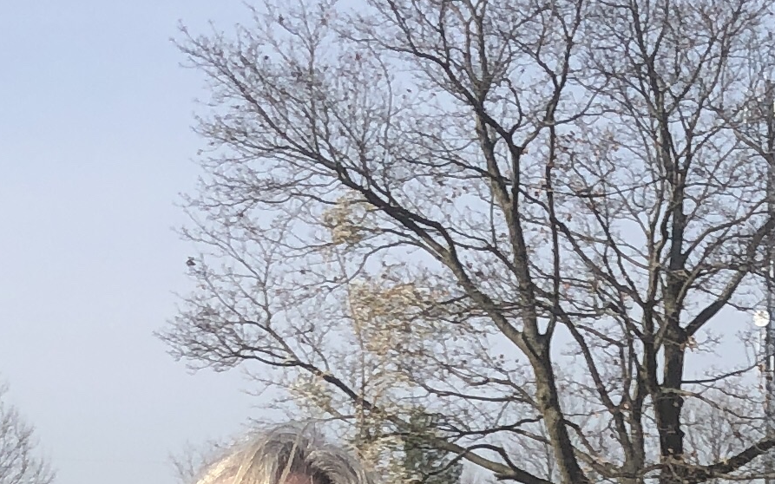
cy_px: 1069
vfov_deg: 9.0
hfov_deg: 15.4
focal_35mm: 134
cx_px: 710
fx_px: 2830
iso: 20
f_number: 1.8
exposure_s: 1/2667
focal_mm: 3.99
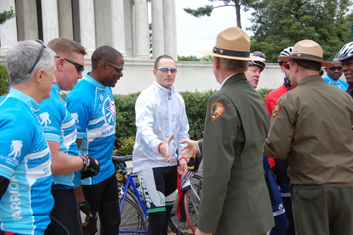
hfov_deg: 41.1
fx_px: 470
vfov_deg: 28.0
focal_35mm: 48
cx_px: 176
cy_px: 118
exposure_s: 1/160
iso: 200
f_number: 6.3
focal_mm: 32
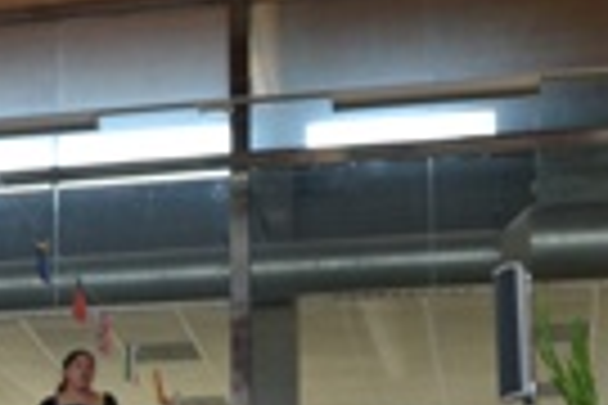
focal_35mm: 128
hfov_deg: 15.3
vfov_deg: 10.3
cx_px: -185
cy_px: 628
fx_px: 2162
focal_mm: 18
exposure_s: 1/100
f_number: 5
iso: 400
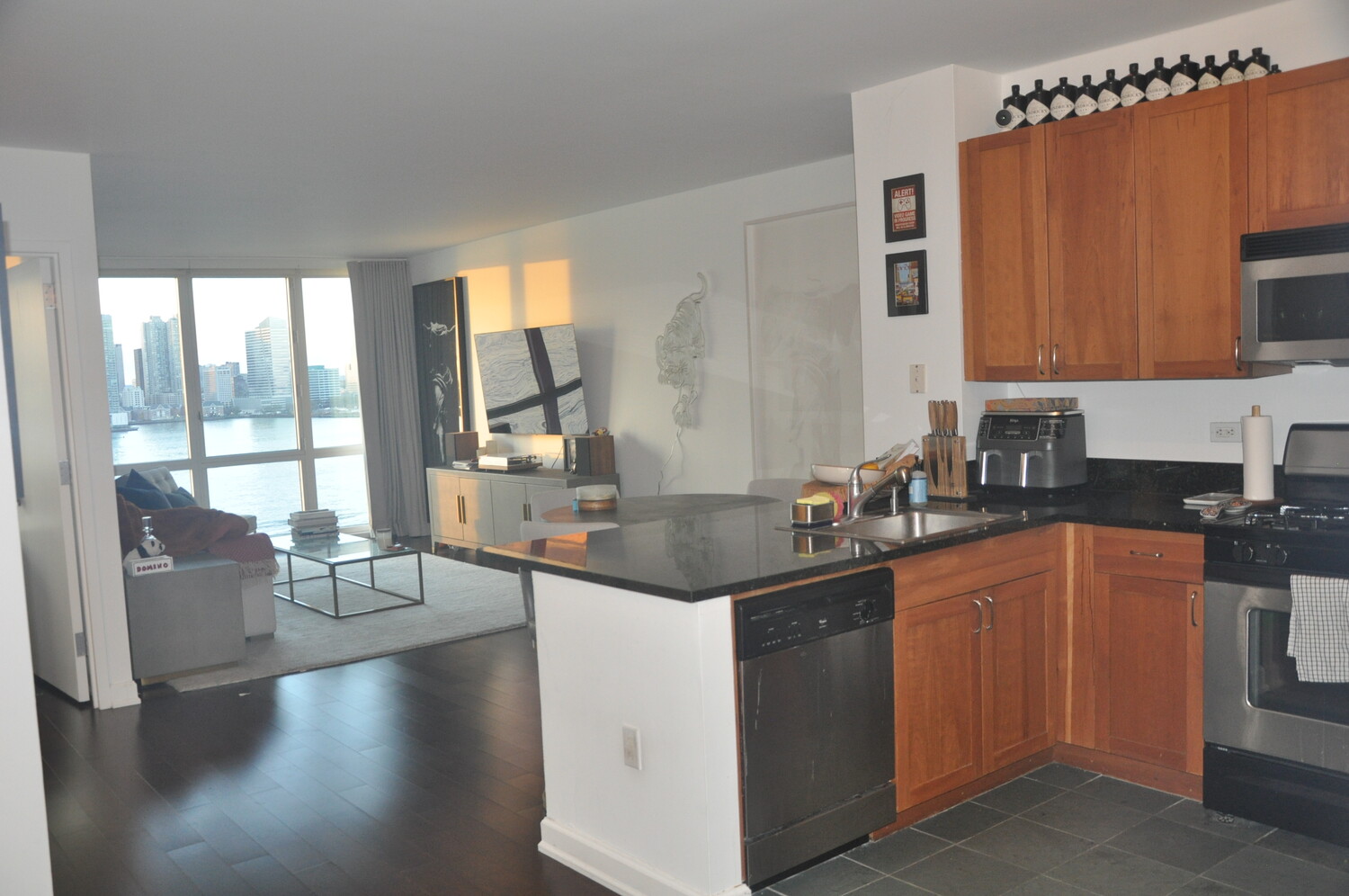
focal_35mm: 32
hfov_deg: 59.6
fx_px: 1179
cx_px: 674
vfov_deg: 41.6
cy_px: 448
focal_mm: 21
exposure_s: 1/60
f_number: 3.8
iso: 800
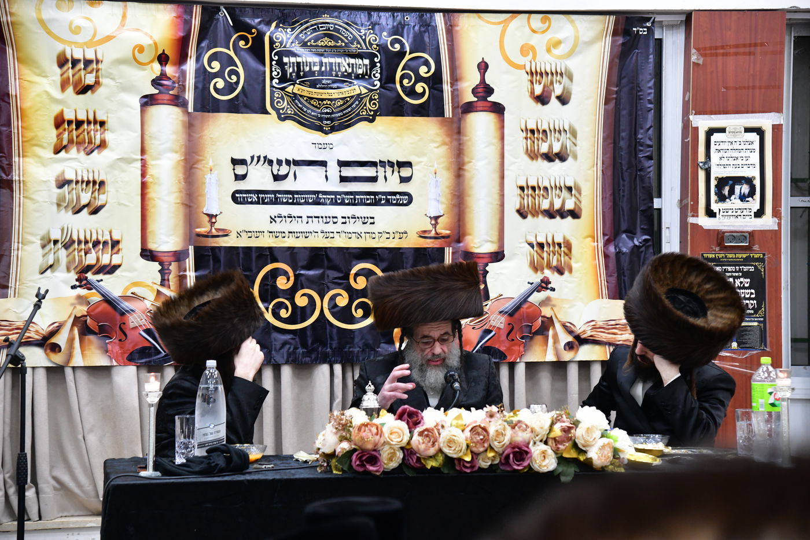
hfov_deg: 24.8
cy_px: 270
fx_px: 1845
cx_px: 405
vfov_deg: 16.6
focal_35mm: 82
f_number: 5.6
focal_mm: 82
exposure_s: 1/160
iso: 2500
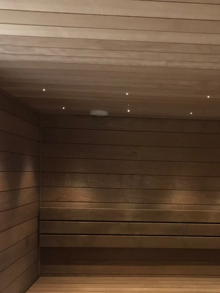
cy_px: 198
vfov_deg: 37.0
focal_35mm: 51
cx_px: 166
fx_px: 432
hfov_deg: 28.1
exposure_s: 1/4
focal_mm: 3.99
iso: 125
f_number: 1.8
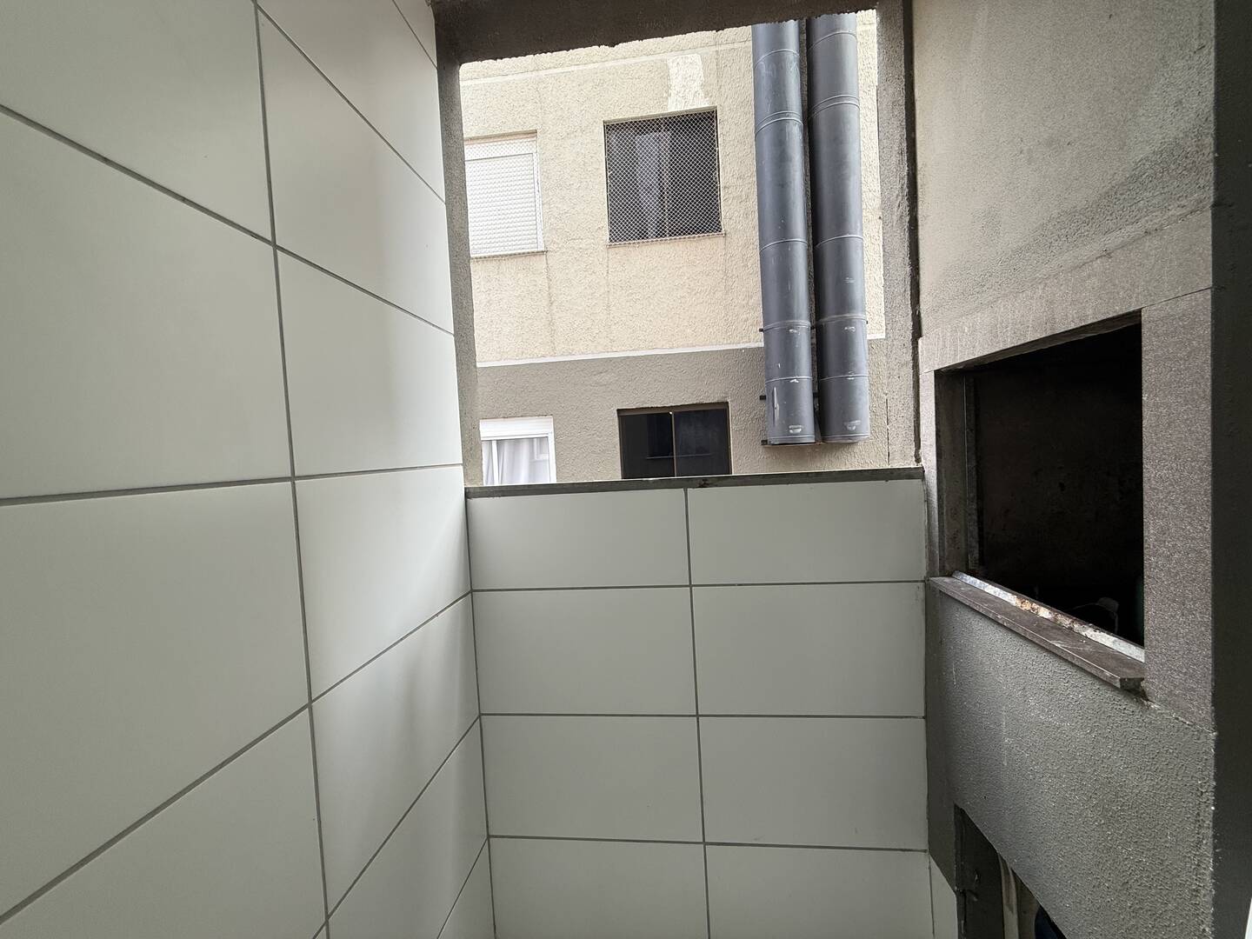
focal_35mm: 14
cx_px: 626
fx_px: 506
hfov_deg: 102.1
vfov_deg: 85.7
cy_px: 470
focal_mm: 2.22
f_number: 2.2
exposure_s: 1/120
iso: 80
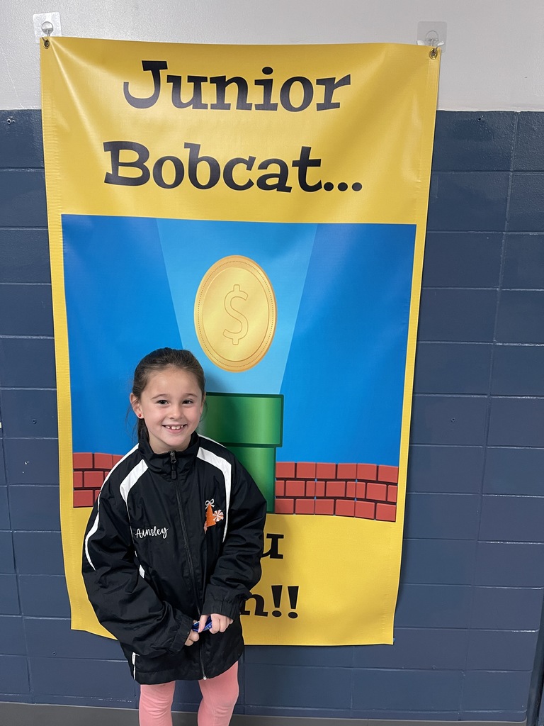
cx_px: 272
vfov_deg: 69.4
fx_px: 524
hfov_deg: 54.9
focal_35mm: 25
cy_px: 363
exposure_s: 1/60
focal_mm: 5.1
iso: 320
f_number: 1.6
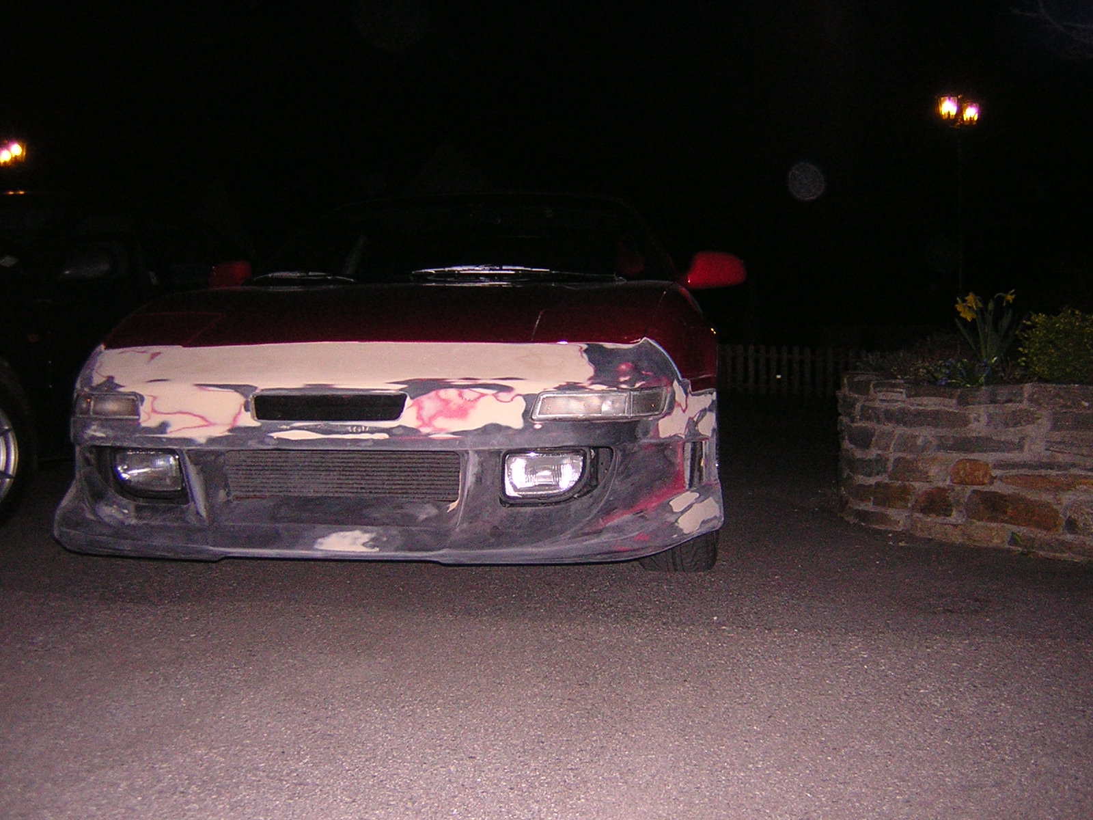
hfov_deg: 51.4
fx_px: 1137
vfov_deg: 39.7
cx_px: 546
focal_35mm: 36
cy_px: 410
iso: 400
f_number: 2.6
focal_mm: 4.7
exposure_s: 1/60.1
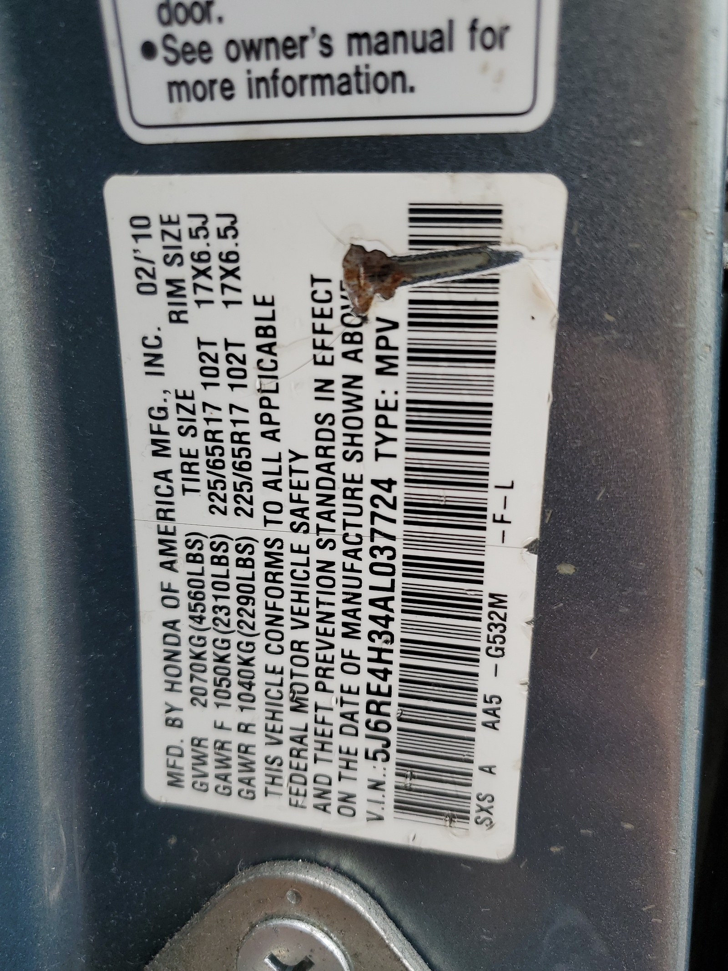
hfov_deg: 53.1
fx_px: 729
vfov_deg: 67.3
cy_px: 486
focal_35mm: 26
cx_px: 364
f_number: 1.5
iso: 50
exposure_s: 1/1111
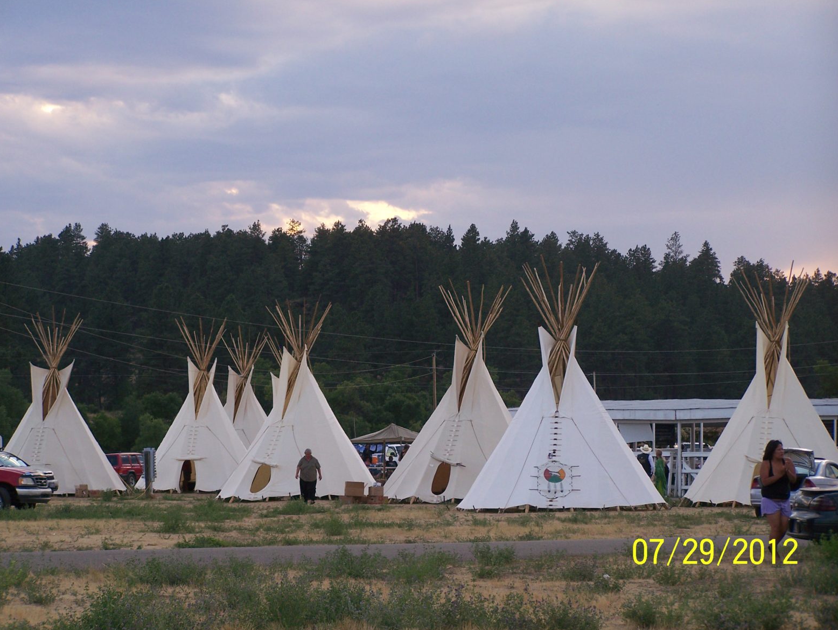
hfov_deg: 15.3
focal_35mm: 129
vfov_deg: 11.5
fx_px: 3125
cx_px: 420
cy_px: 315
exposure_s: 1/160
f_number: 3.2
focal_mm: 21.2
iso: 80
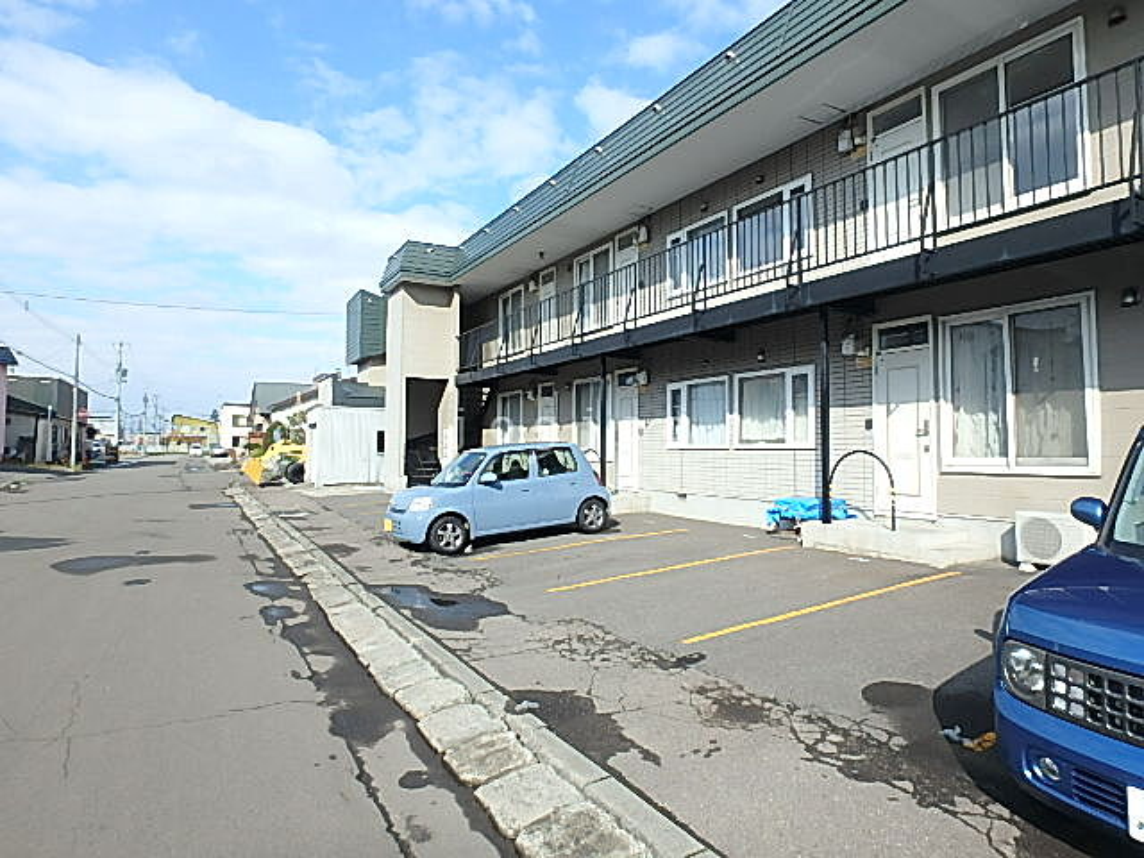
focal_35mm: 21
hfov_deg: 79.0
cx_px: 572
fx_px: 694
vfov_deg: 63.4
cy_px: 429
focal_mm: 3.7
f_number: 3.5
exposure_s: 1/800
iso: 125
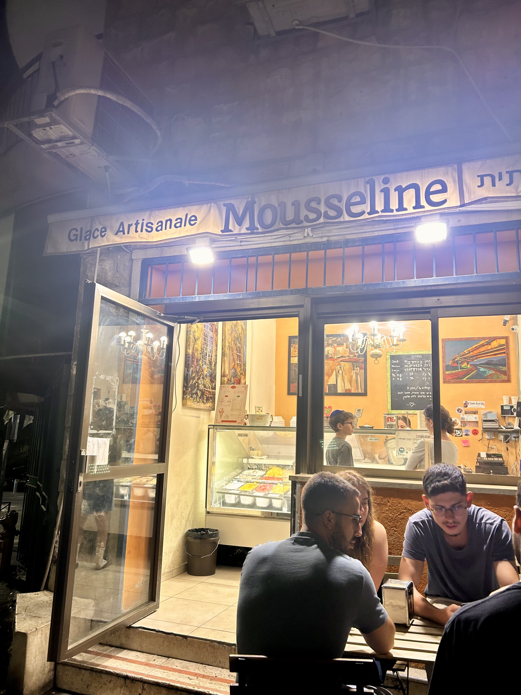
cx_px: 260
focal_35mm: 26
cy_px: 348
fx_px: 522
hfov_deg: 53.1
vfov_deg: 67.3
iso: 100
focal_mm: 5.7
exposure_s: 1/50
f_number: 1.5
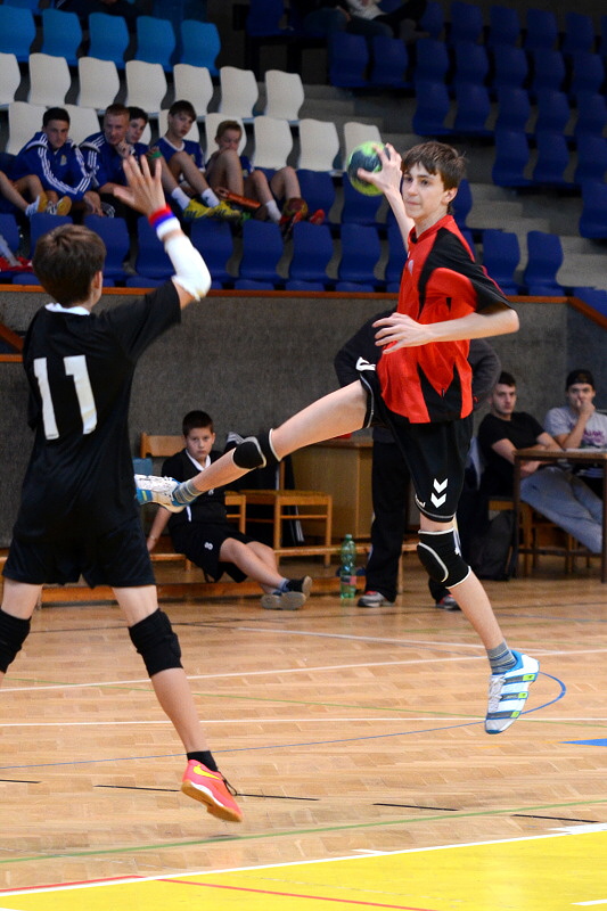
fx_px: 3795
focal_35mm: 150
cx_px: 304
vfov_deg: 13.7
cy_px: 456
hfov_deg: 9.1
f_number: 3.5
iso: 1600
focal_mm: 100
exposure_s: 1/250
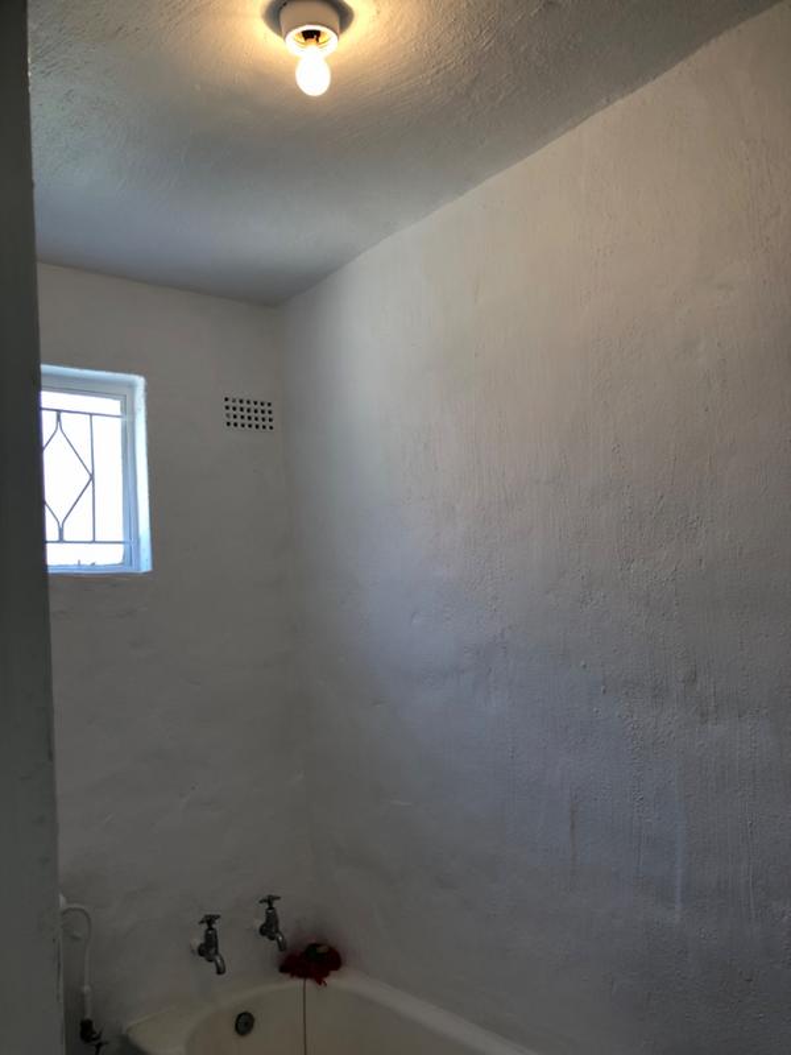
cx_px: 396
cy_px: 528
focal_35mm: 28
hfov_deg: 49.7
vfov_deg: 63.4
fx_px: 853
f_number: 1.8
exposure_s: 1/33
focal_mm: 4
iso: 25
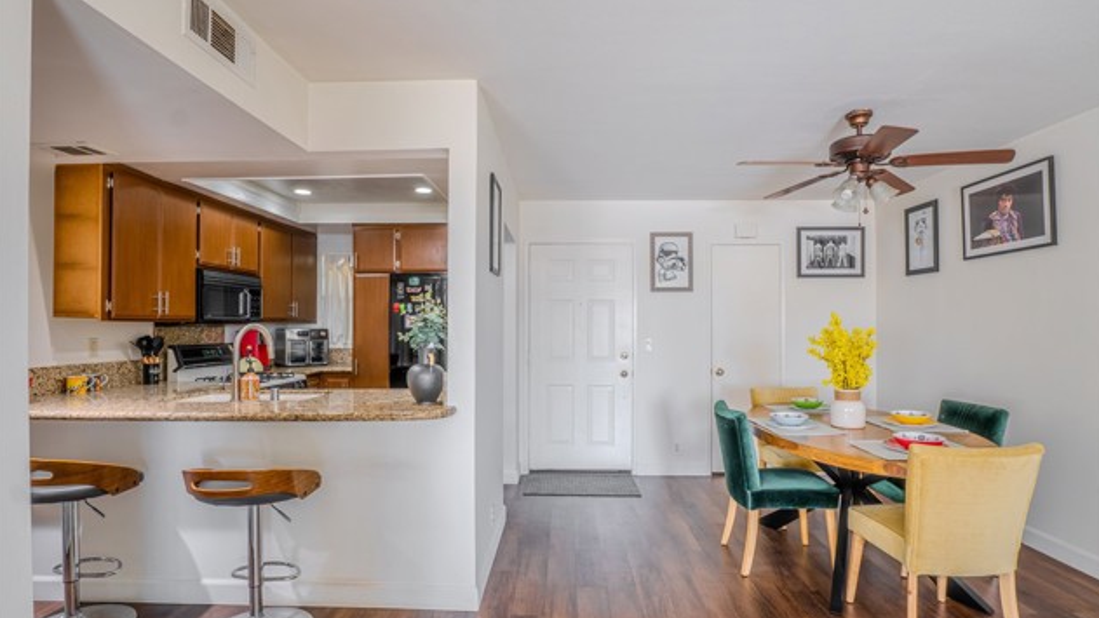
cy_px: 326
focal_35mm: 18
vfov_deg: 62.3
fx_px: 511
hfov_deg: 94.2
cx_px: 552
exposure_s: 1/30
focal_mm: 11
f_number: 9
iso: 200
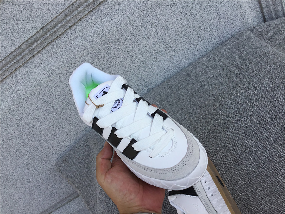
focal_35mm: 31
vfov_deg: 45.4
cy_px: 107
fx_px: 255
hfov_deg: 58.4
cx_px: 142
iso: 25
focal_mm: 3.3
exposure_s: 1/783
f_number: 2.4
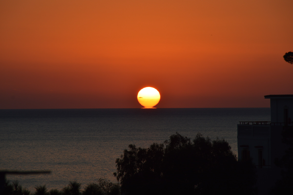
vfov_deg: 4.6
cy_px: 98
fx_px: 2439
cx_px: 146
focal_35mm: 300
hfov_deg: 6.9
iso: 100
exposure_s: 1/200
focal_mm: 200
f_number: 11
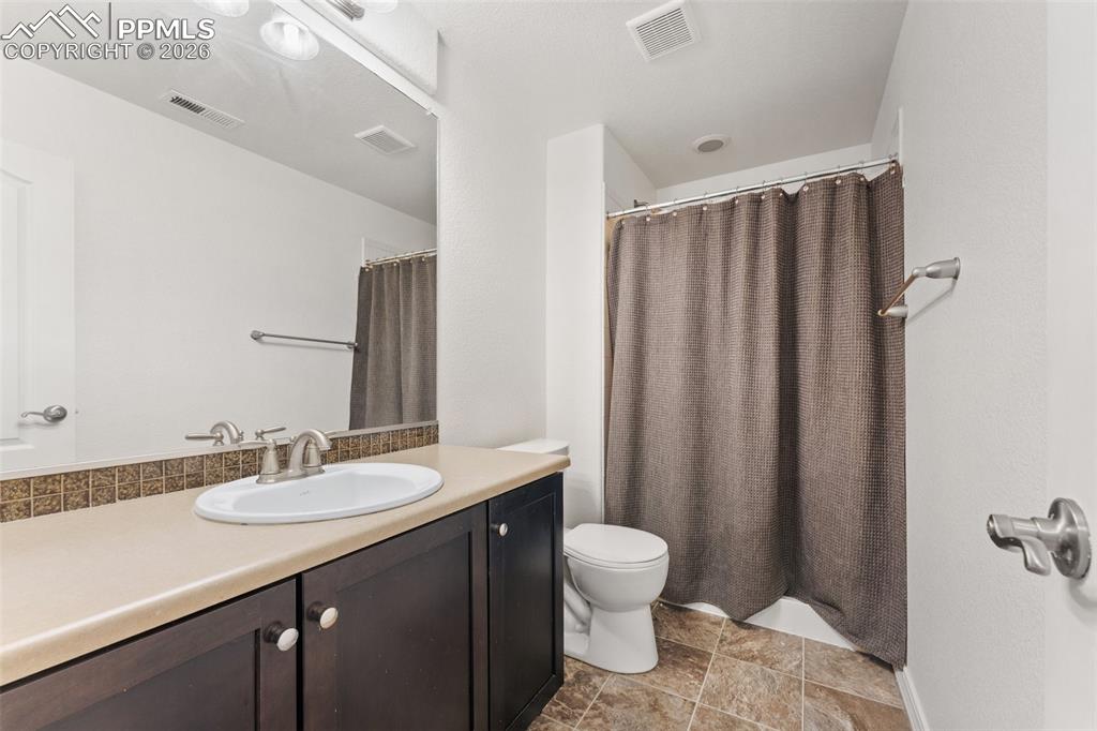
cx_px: 548
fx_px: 426
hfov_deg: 104.3
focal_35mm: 14
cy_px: 366
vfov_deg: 81.2
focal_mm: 14
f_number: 9
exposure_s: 1/1.25
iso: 400
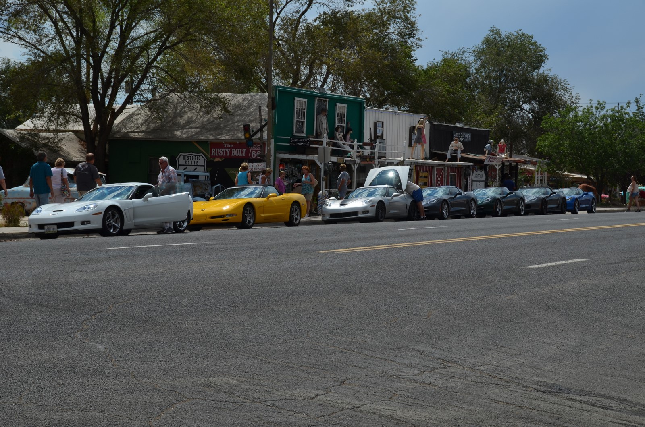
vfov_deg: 18.1
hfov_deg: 27.0
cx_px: 322
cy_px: 214
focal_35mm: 75
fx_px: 1341
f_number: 10
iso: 100
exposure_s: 1/400
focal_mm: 50
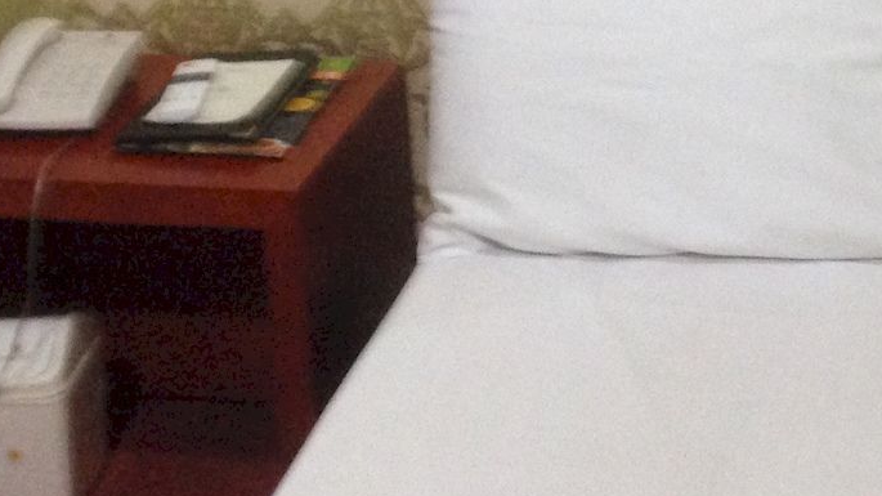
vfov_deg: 11.1
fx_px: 2455
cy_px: -232
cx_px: 717
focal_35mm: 105
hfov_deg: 20.1
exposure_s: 1/20
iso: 320
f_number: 2.4
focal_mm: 4.12
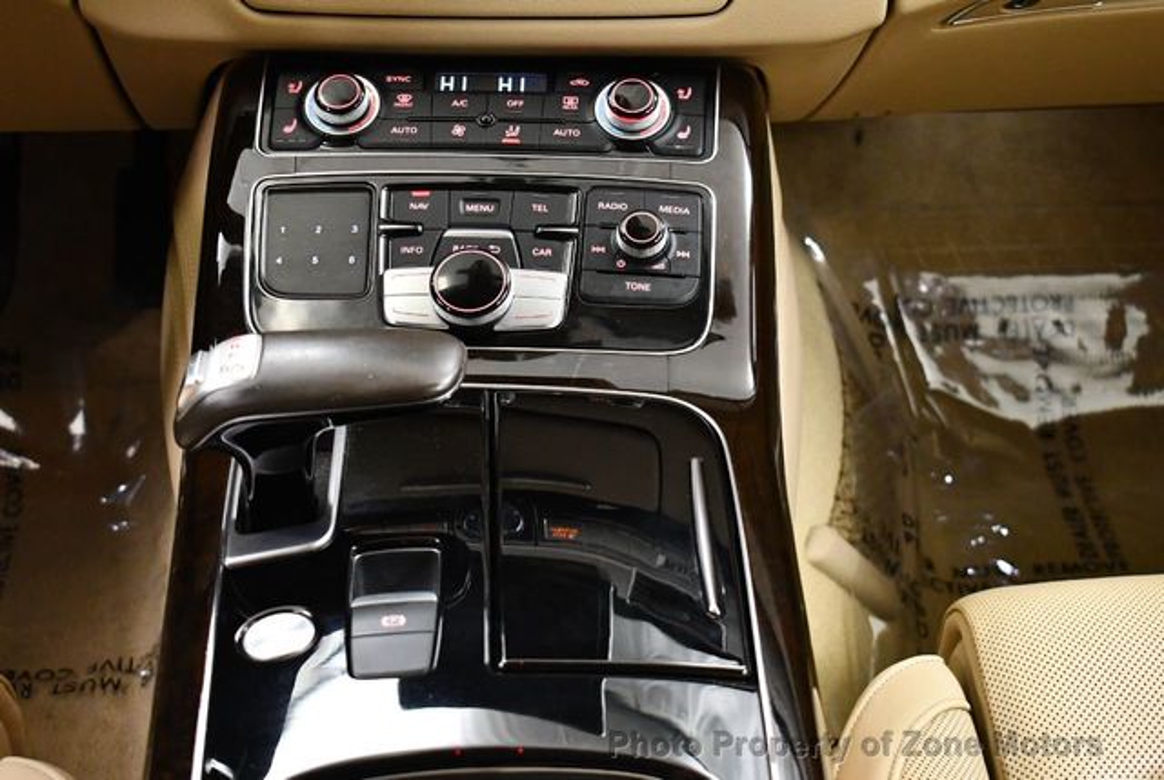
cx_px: 582
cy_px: 390
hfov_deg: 29.6
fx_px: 2202
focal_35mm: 68
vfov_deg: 20.1
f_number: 4.5
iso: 3200
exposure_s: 1/60
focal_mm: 34
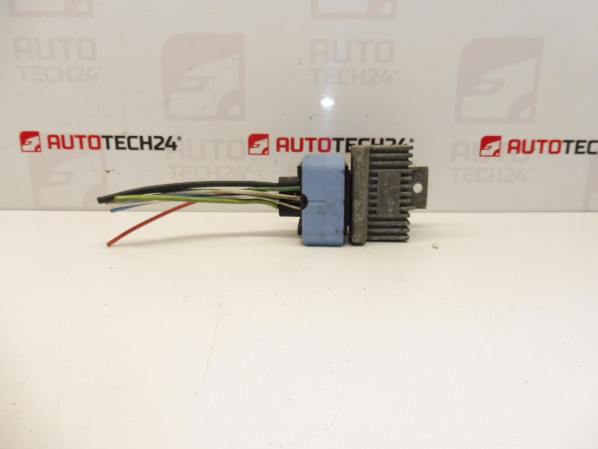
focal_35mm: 24
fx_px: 415
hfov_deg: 71.6
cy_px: 224
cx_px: 299
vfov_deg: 56.8
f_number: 3.5
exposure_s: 1/100
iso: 200
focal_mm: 4.3
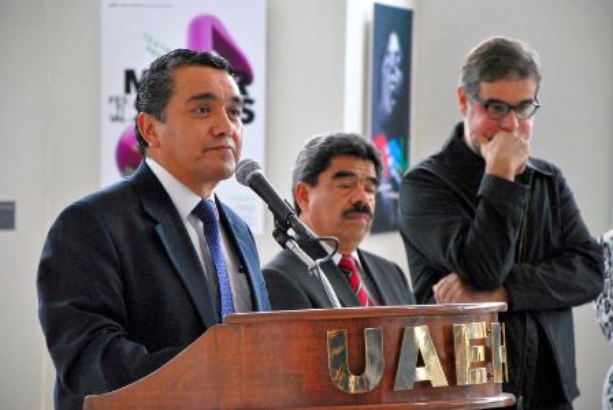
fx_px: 2685
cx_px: 306
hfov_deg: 13.0
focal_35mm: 158
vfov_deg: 8.7
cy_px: 205
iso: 1600
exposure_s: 1/40
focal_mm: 105
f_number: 5.6
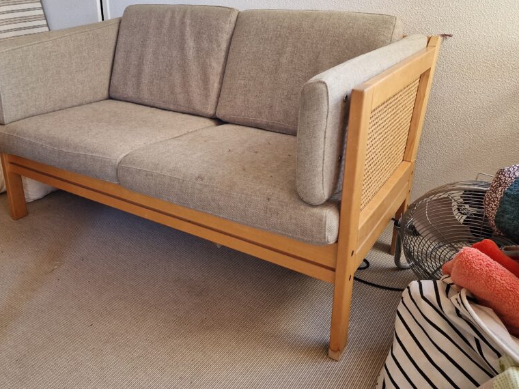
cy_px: 160
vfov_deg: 45.2
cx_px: 212
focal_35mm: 31
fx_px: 465
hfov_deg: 58.0
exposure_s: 1/100
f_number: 1.8
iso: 200
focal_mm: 6.4
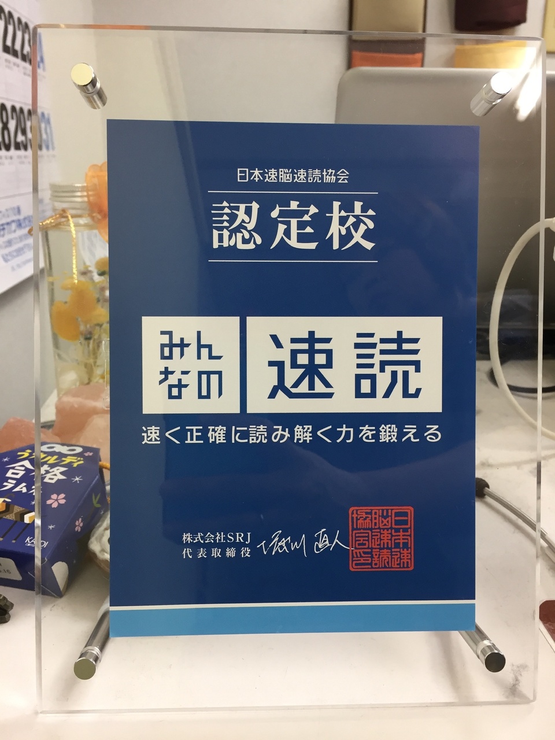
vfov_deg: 61.7
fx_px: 620
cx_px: 278
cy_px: 370
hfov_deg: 48.2
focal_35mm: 29
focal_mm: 4.15
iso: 64
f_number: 2.2
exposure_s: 1/30
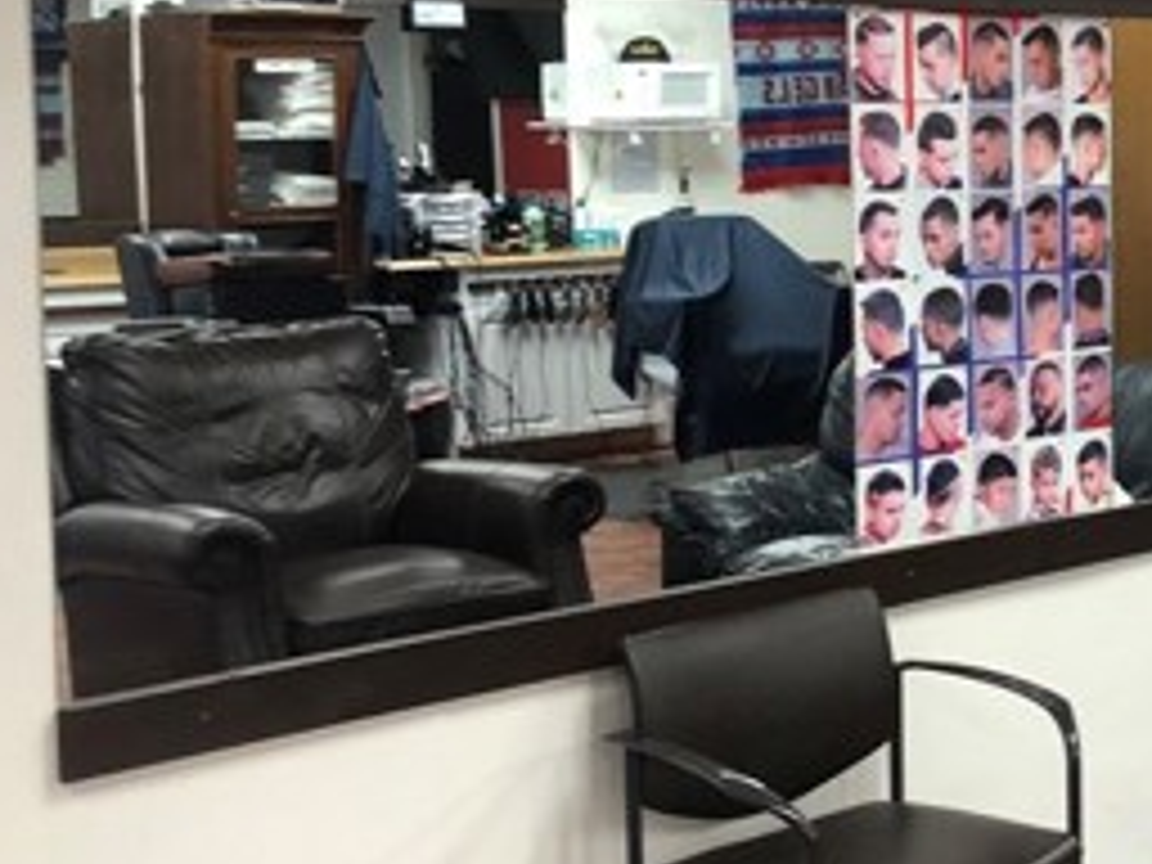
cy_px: 328
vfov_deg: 21.0
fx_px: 2330
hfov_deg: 25.3
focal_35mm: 70
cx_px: 1346
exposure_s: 1/15
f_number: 1.8
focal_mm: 3.99
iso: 40
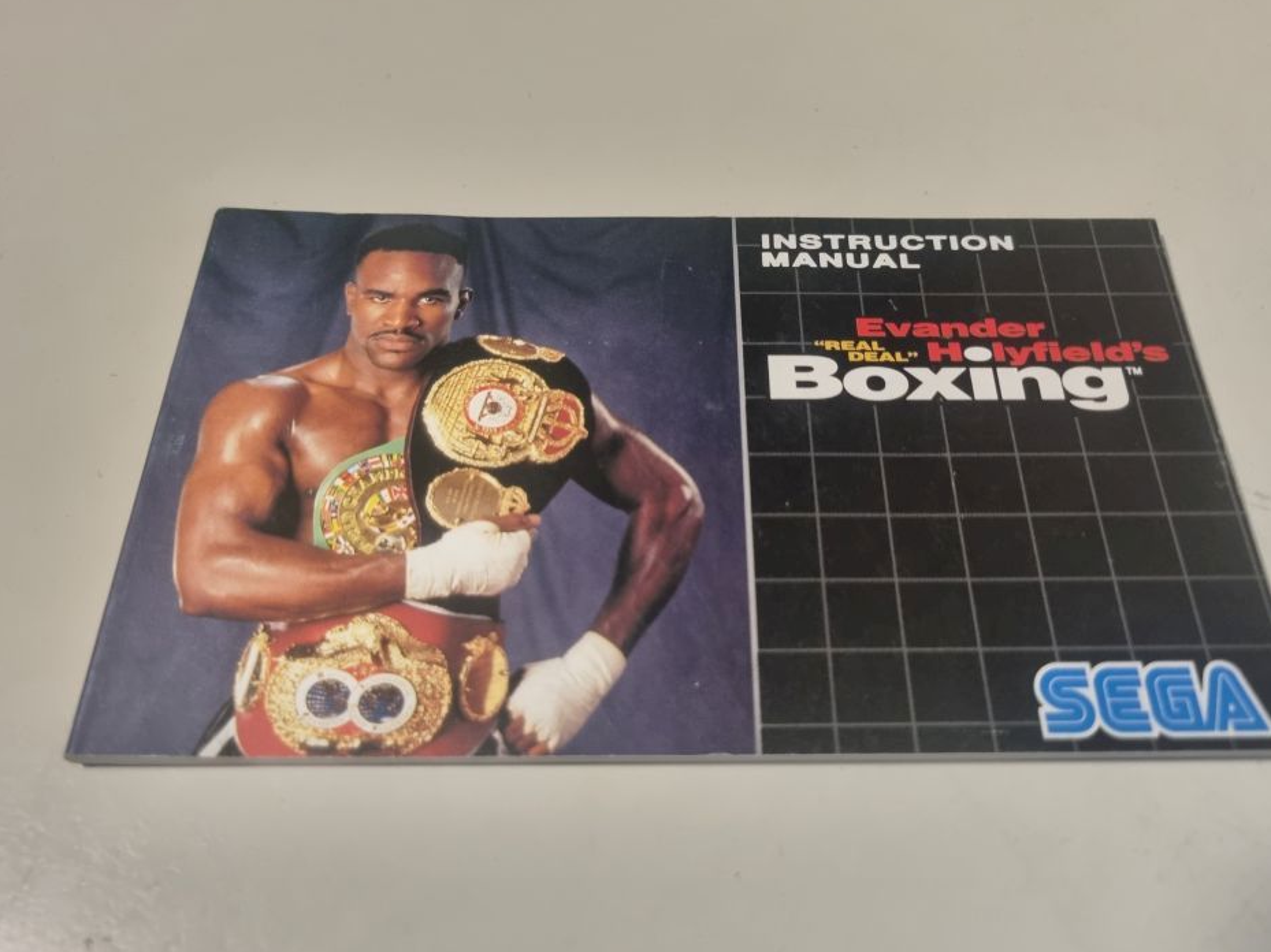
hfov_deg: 63.4
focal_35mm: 28
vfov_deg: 49.7
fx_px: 1028
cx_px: 681
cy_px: 494
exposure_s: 1/50
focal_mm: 5.4
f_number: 1.8
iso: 500
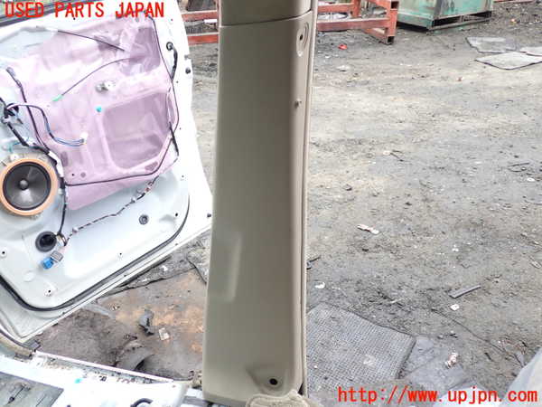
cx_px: 271
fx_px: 470
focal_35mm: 30
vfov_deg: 46.8
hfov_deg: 60.0
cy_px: 204
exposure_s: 1/80
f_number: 2.3
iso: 100
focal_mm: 5.4
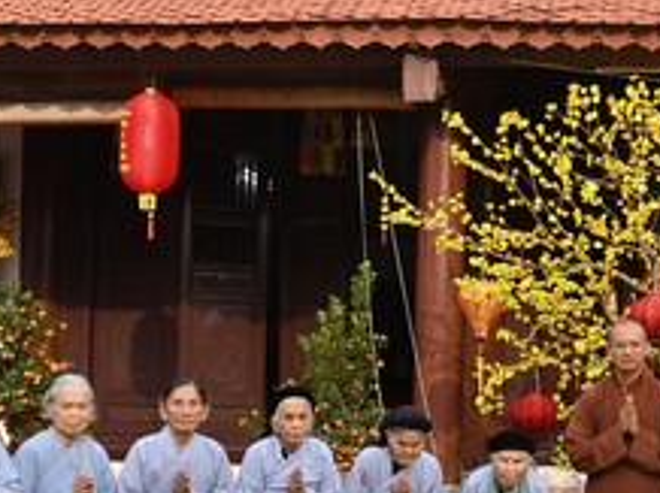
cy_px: 330
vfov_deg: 17.1
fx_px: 1638
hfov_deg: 21.6
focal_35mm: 86
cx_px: 718
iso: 160
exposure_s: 1/250
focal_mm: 30
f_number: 9
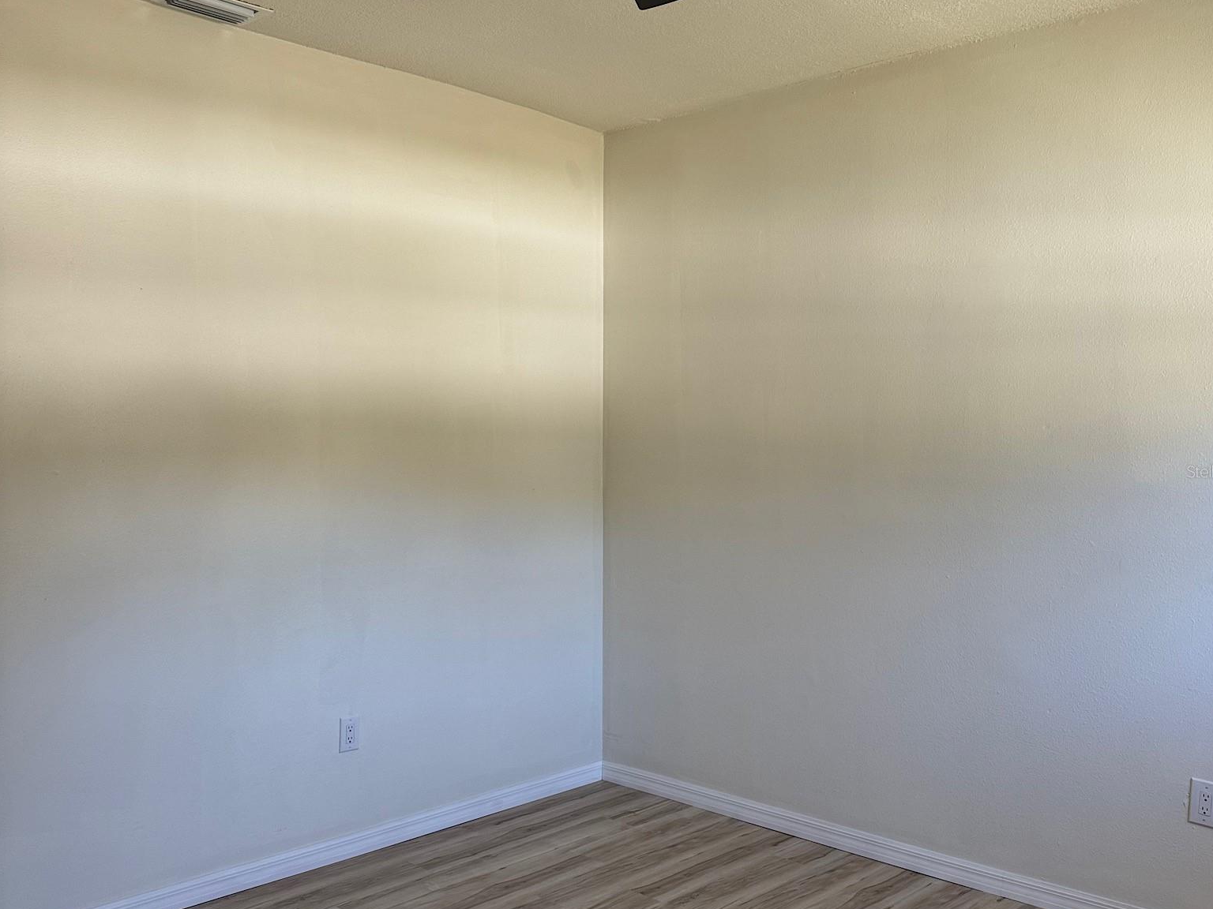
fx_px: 876
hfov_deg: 69.4
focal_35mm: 25
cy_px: 471
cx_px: 629
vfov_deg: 54.9
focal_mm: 6.76
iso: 100
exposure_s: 1/121
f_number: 1.78
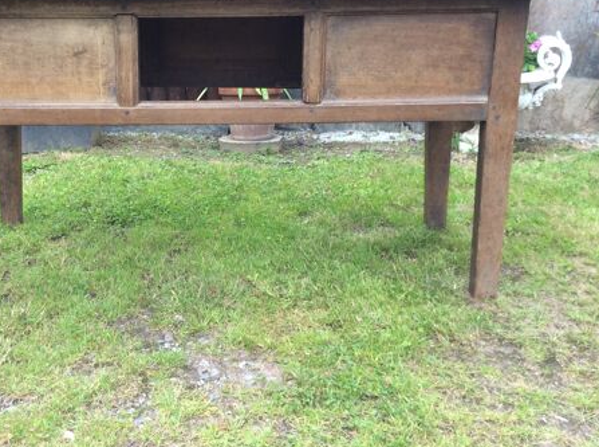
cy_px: 152
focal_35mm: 43
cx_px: 240
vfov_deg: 33.2
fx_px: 742
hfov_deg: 43.7
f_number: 2.4
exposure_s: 1/100
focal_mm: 3.3
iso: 50
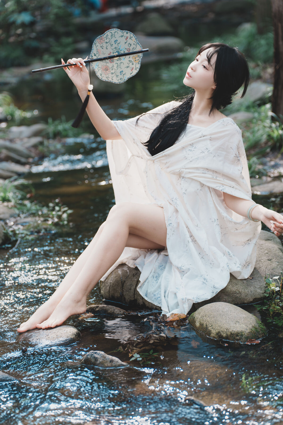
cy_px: 212
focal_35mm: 89
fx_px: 1049
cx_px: 142
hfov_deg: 15.4
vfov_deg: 22.9
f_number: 2.8
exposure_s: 1/200
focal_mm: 89
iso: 125
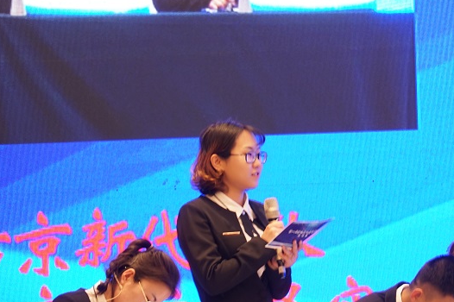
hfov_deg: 5.6
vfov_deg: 3.8
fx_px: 4600
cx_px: 315
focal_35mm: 365
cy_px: 157
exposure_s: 1/13
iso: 800
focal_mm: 240
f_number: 6.3
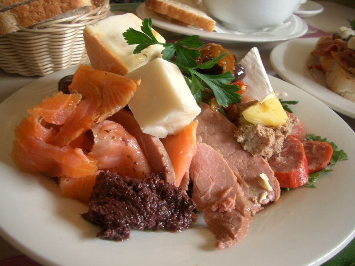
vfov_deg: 40.7
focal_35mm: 35
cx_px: 178
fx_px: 359
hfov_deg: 52.6
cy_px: 133
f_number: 2.6
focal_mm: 5.8
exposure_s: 1/20
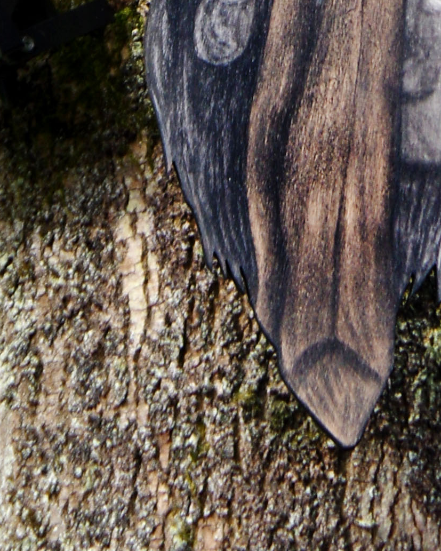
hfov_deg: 1.4
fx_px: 17987
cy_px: -650
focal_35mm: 1103
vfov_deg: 1.7
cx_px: 186
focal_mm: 135
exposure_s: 1/200
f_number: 5.6
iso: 200
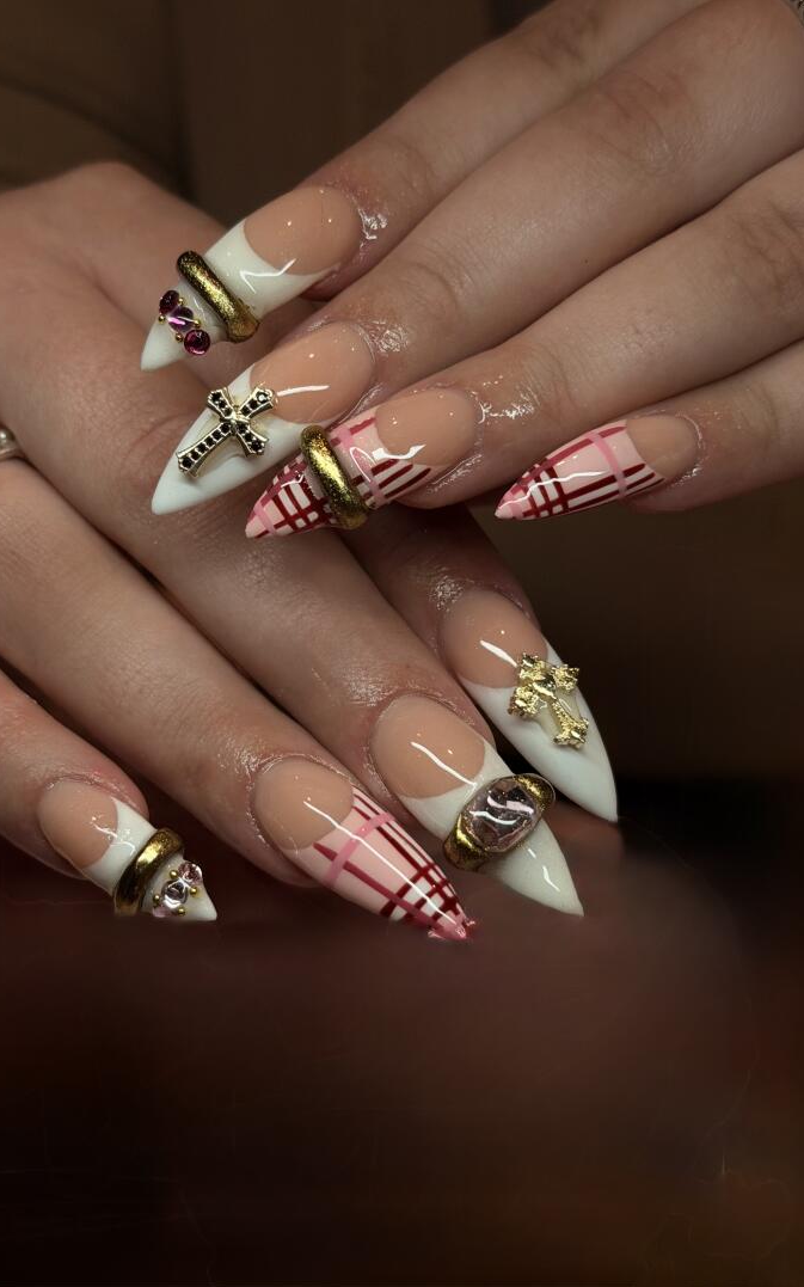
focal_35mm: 51
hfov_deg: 25.3
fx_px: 1788
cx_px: 337
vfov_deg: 39.6
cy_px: 644
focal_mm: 6.76
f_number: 1.78
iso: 64
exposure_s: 1/928
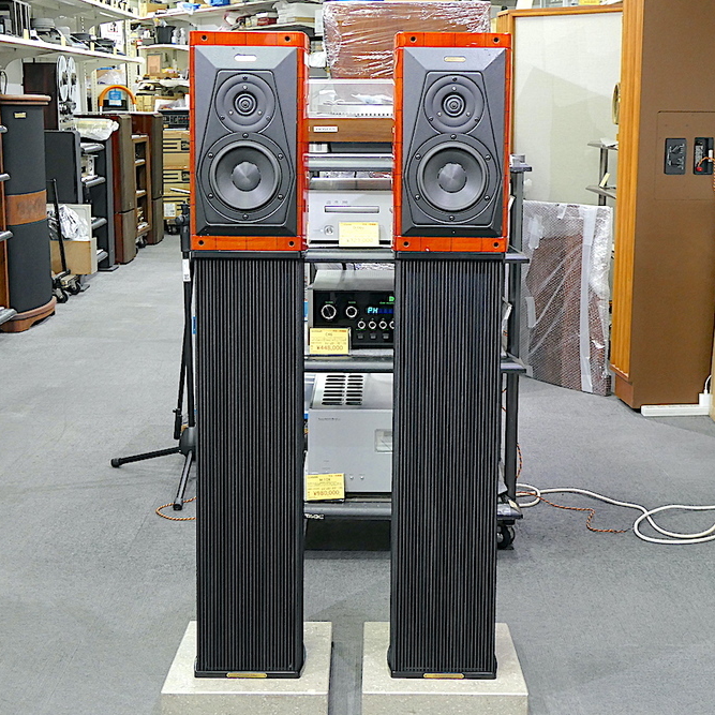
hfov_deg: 30.6
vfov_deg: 30.6
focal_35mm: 56
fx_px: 1309
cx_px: 348
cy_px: 370
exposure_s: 1/6
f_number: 3.9
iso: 200
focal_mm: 7.8
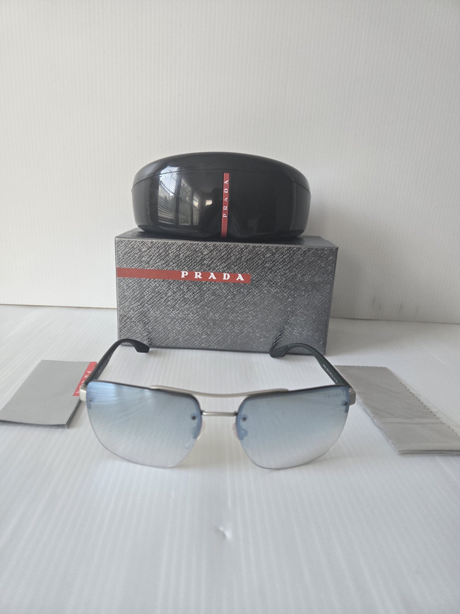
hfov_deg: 58.9
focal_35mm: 23
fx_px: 408
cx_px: 230
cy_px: 307
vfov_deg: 73.9
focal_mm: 5.4
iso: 200
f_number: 1.8
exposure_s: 1/120
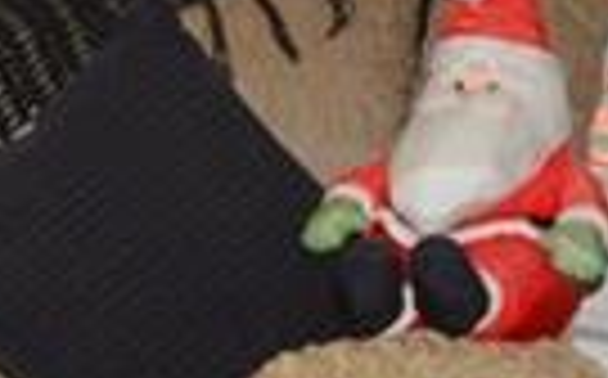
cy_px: 40
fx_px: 2877
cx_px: -365
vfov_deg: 7.5
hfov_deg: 11.5
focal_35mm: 174
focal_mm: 15
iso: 200
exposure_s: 1/200
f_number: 7.1
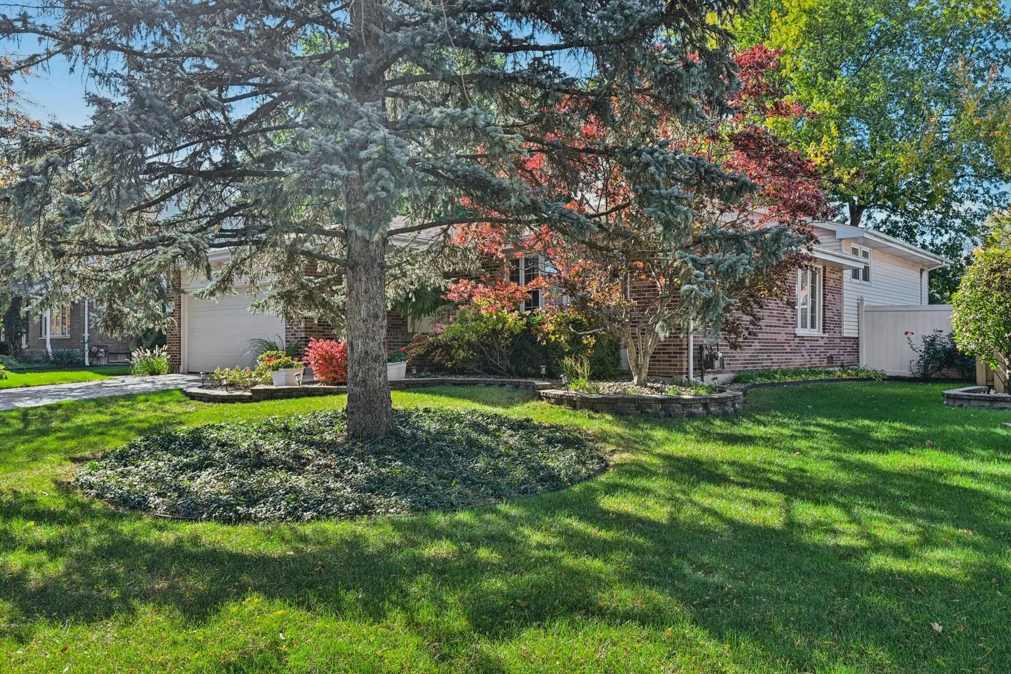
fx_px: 730
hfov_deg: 69.4
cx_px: 506
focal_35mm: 26
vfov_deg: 49.6
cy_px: 337
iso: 800
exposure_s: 1/320
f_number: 8
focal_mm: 26
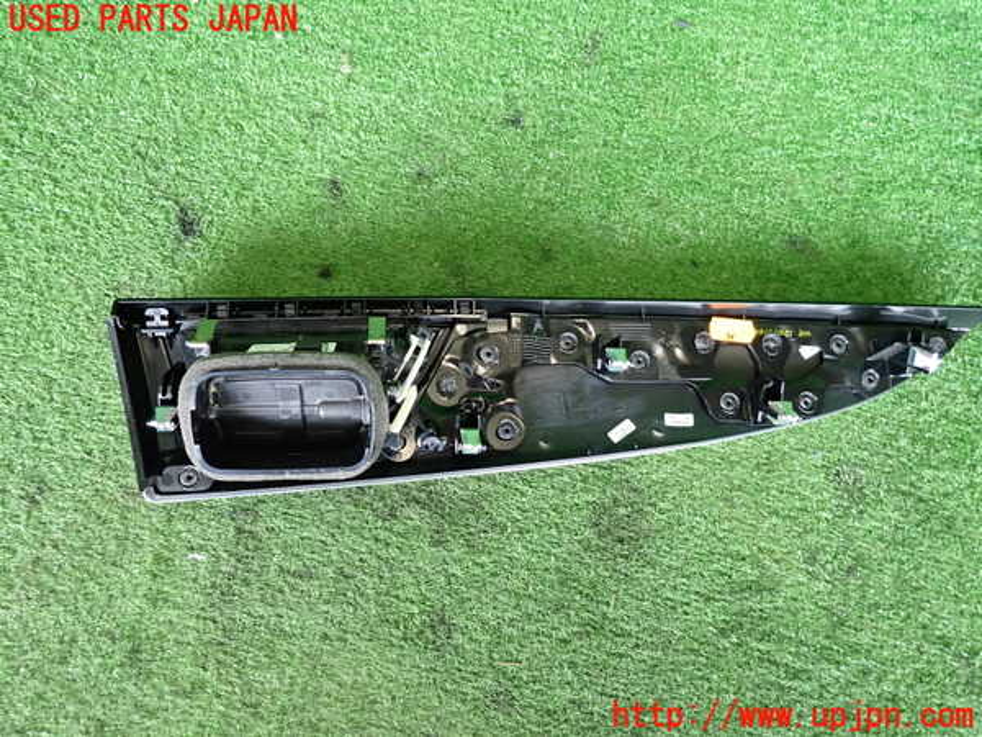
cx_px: 491
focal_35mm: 25
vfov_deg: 54.9
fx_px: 709
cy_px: 368
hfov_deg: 69.4
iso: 320
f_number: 2
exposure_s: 1/30
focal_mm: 4.5
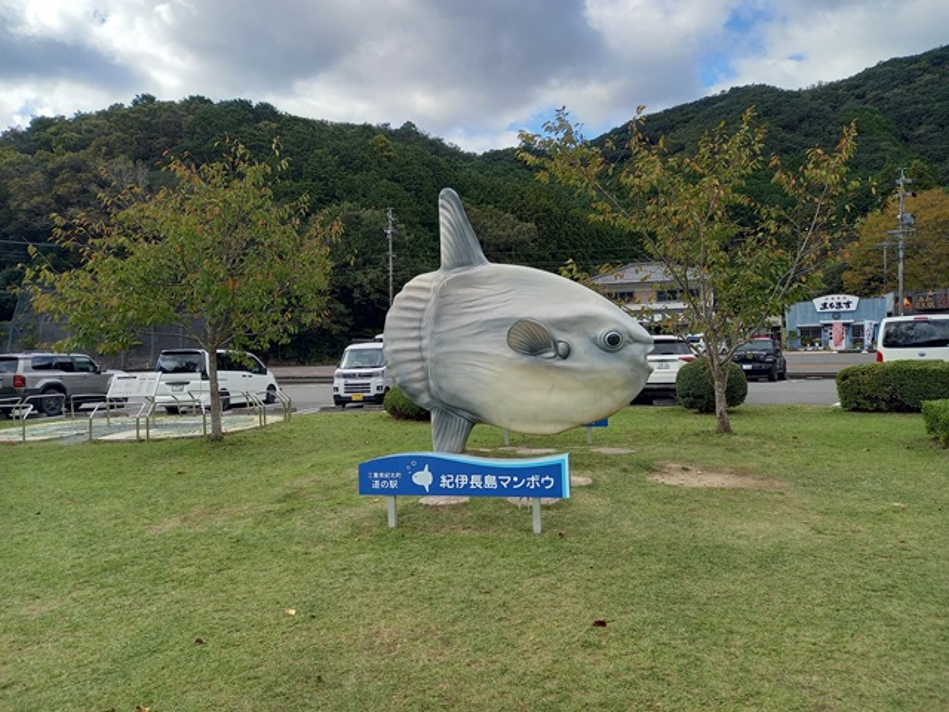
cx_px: 474
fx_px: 685
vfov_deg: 54.9
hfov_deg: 69.4
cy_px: 356
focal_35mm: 25
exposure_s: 1/373
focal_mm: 4.65
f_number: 1.8
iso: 50
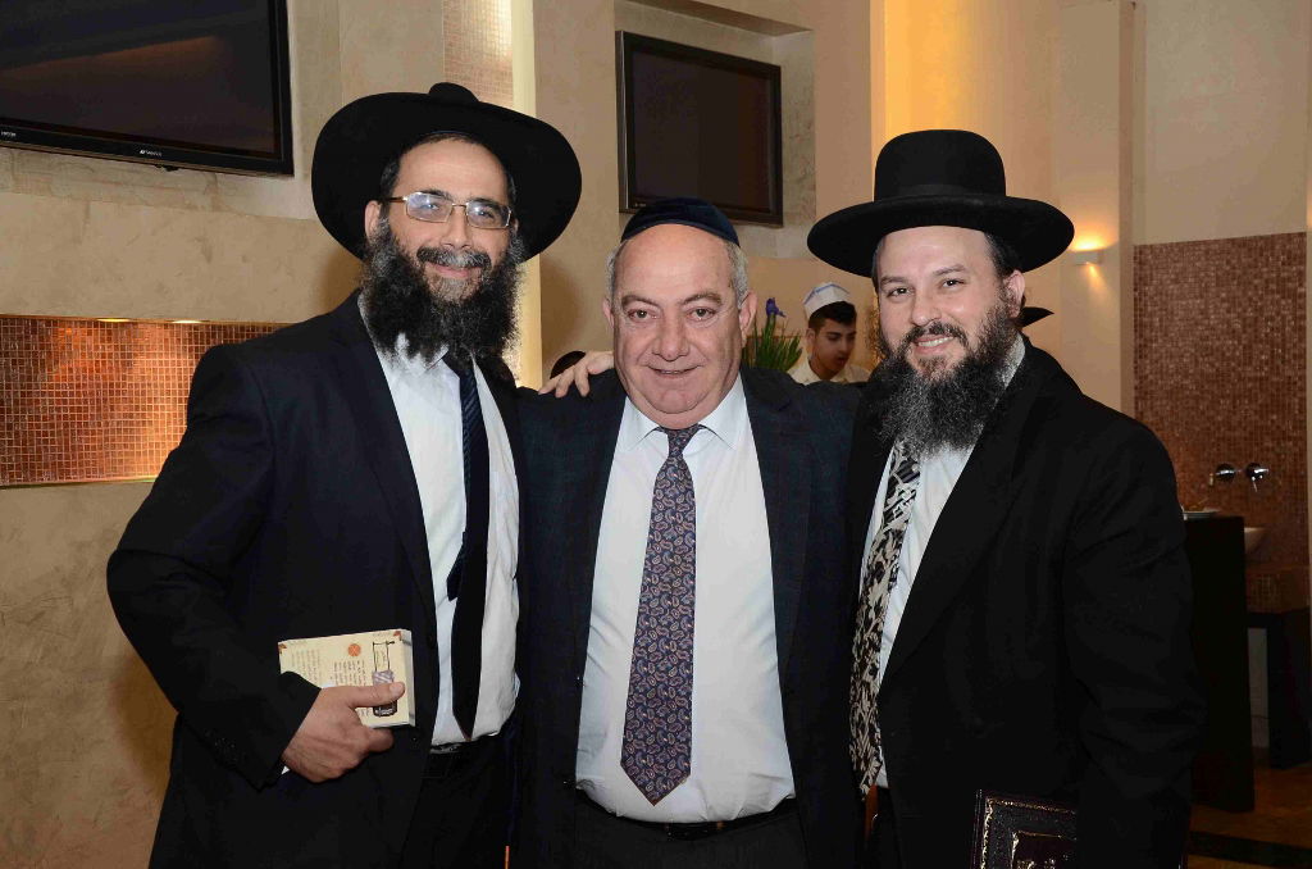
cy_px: 434
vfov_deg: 23.7
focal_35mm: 57
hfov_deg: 35.1
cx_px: 656
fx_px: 2073
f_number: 5.6
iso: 640
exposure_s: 1/60
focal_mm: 38
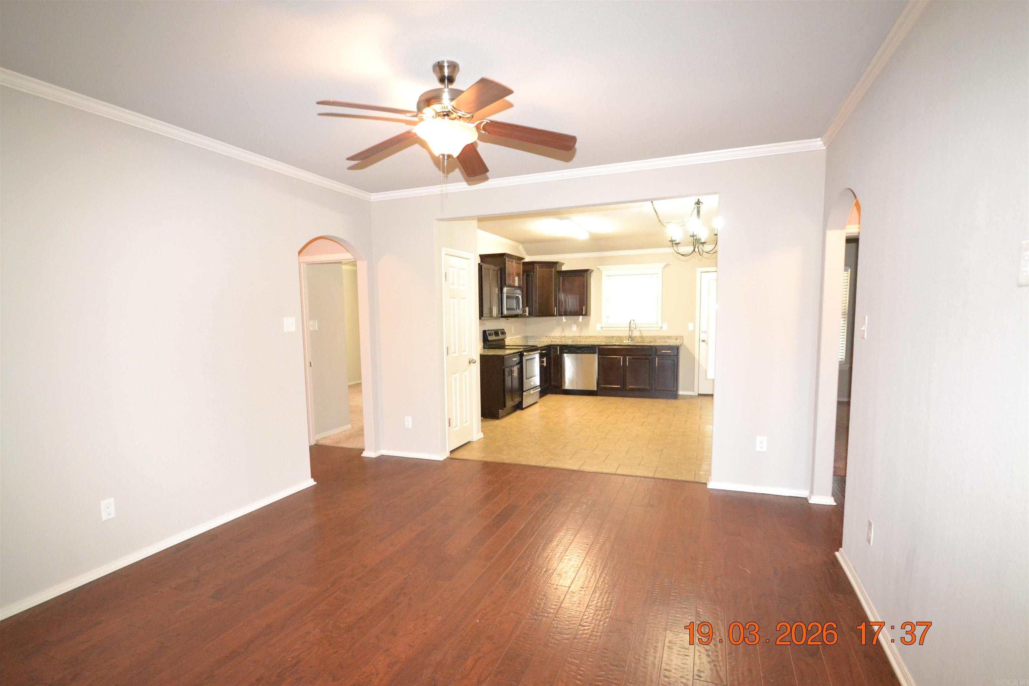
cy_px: 343
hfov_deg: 92.4
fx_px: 493
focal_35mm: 17
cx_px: 514
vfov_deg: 69.7
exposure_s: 1/60
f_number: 3.5
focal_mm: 11.5
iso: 3200
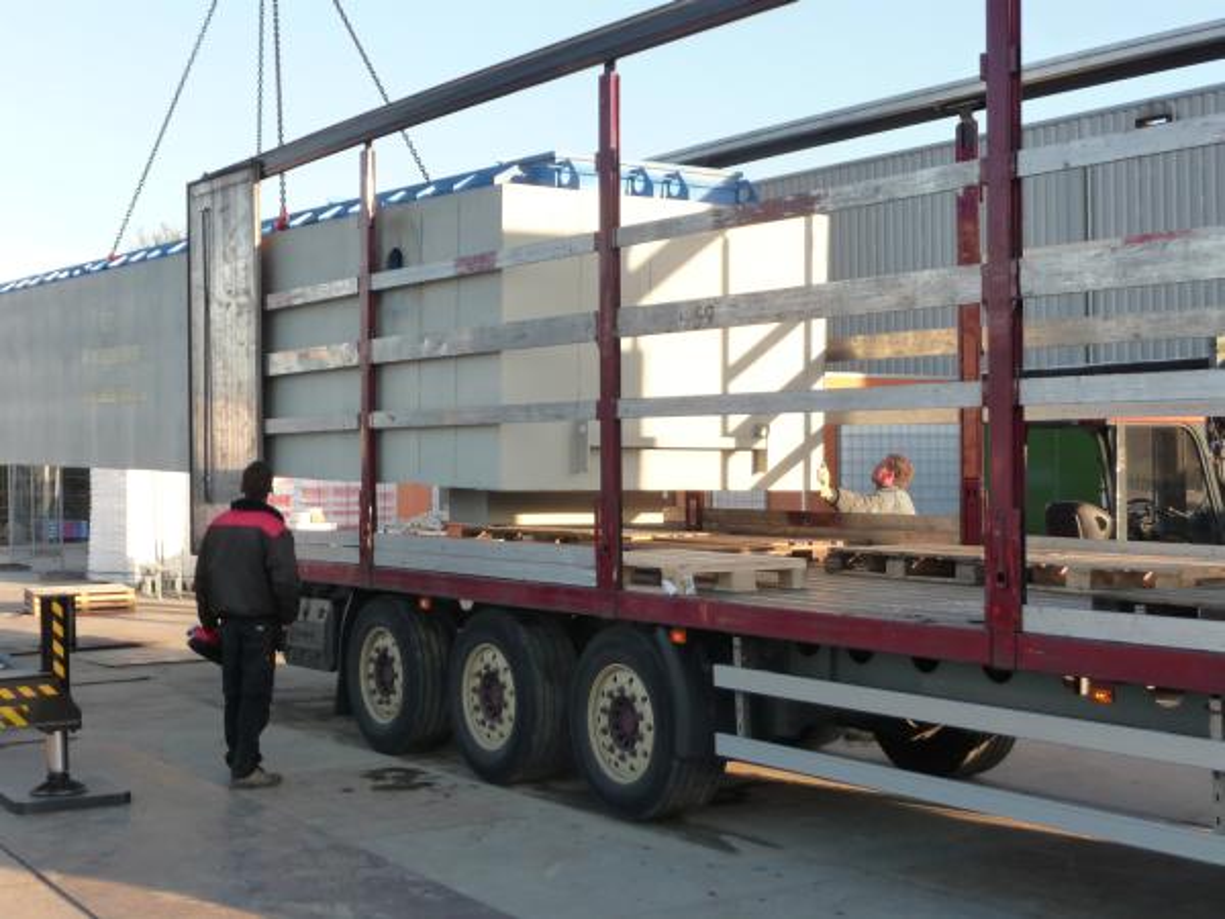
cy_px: 460
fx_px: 1769
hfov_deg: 38.2
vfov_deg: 29.1
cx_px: 612
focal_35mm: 50
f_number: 4.2
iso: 160
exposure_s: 1/200
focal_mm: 8.5
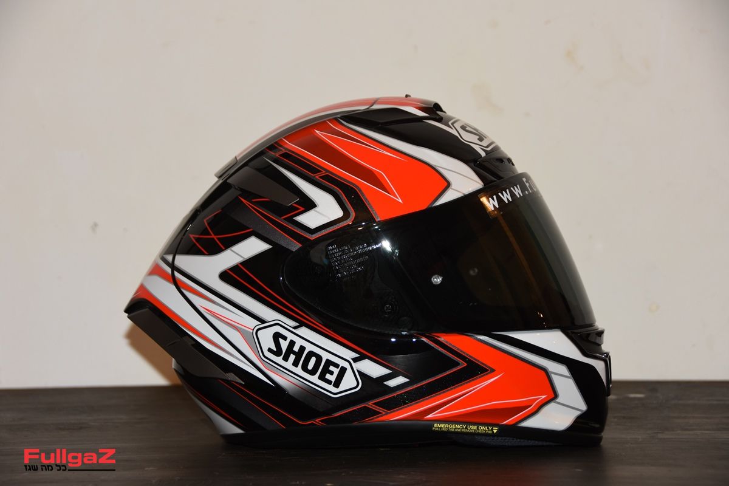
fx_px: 1974
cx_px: 364
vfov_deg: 14.0
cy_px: 243
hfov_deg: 20.9
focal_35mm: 98
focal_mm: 65
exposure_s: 1/50
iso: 400
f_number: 5
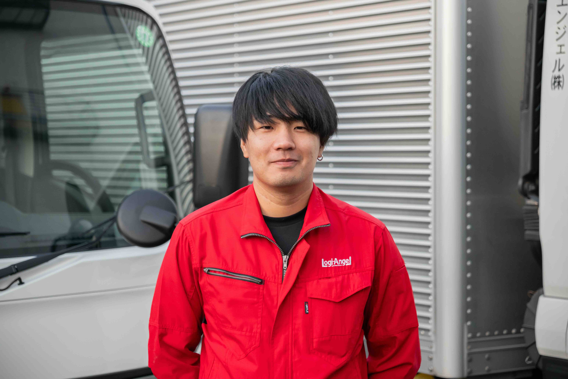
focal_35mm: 92
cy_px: 190
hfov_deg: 22.1
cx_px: 284
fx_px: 1451
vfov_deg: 14.9
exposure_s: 1/100
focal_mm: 92
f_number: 4
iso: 800
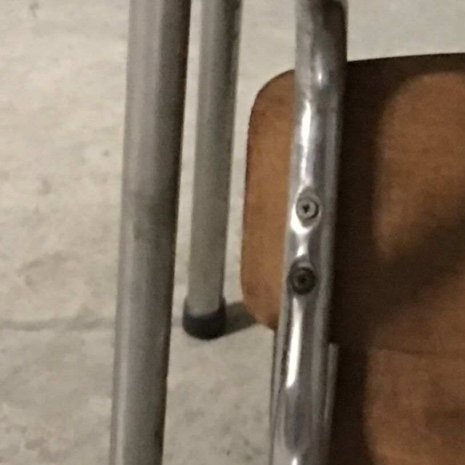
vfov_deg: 13.6
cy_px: 50
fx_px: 1930
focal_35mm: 127
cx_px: 626
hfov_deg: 13.2
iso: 125
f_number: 2.2
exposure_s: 1/4
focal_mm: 4.15
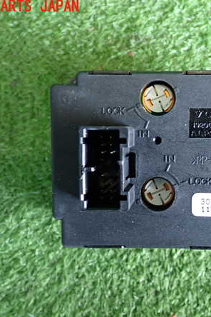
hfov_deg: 29.3
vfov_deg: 43.6
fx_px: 396
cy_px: 158
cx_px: 163
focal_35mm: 45
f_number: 2.4
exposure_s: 1/30
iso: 250
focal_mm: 5.79
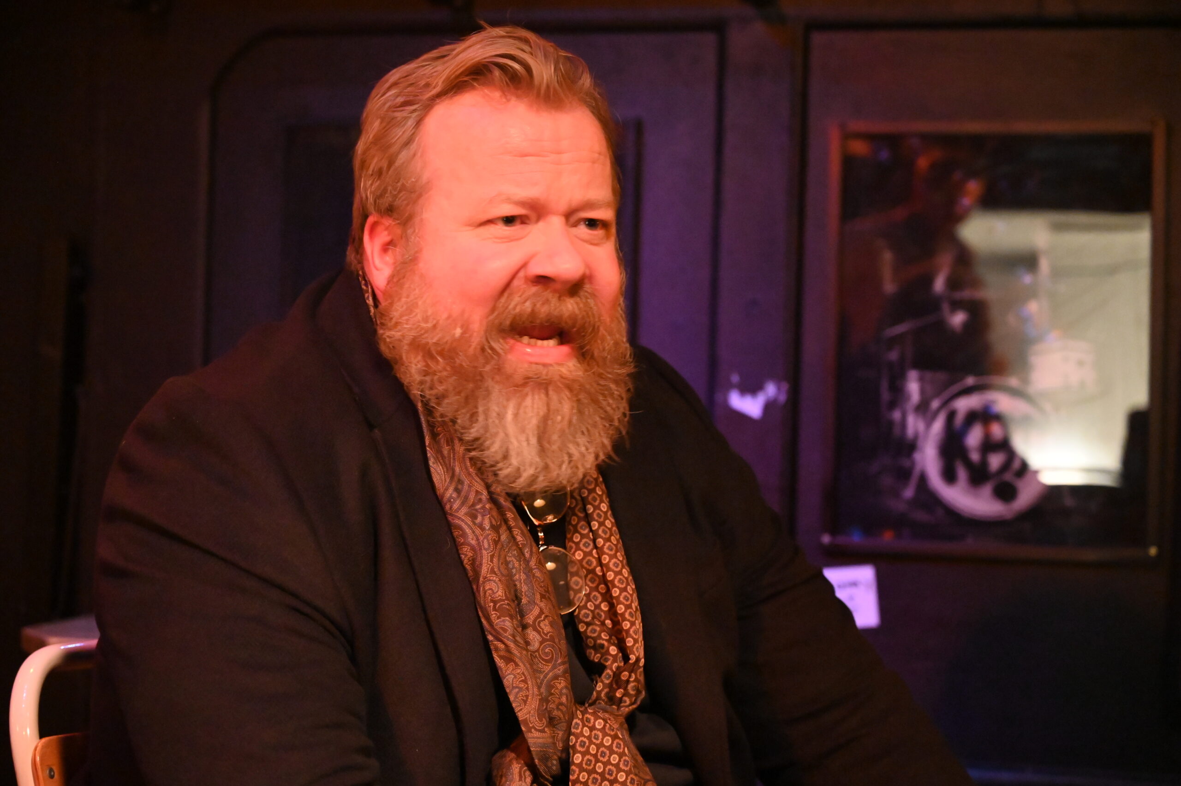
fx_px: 2296
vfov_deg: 19.4
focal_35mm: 70
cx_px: 590
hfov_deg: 28.9
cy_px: 393
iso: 18000
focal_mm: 70
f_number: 4
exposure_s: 1/60
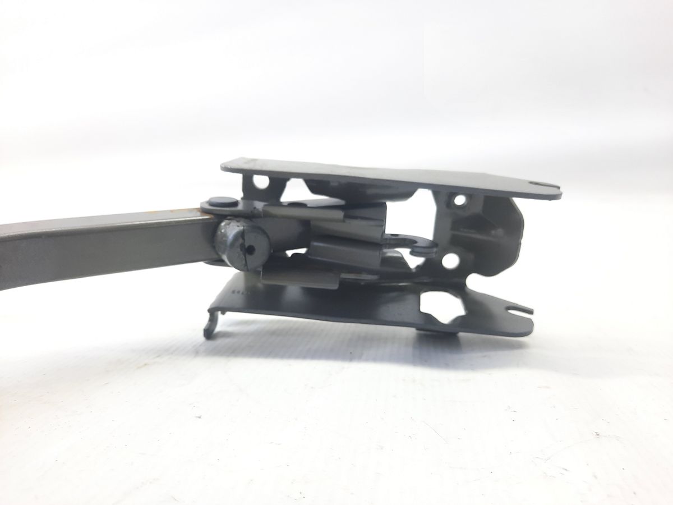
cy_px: 252
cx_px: 336
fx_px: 486
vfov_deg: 54.9
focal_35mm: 25
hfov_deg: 69.4
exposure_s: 1/50
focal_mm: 4.6
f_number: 2
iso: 125
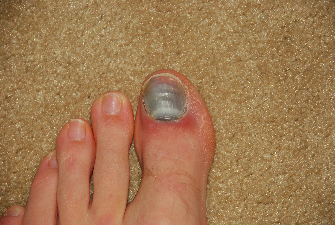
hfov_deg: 10.1
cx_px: 168
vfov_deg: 6.8
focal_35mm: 202
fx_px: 1887
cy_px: 112
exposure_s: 1/60
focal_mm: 135
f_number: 5.6
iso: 160
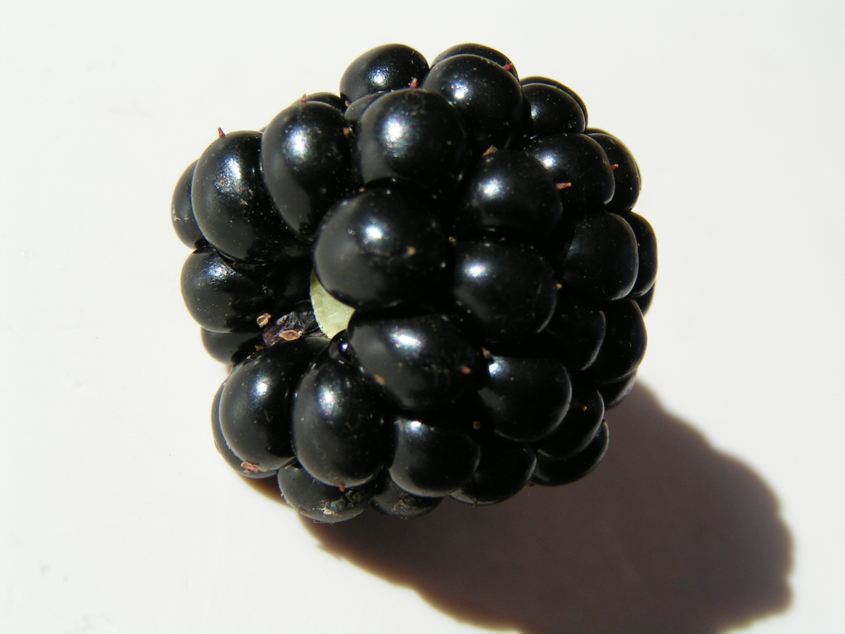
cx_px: 422
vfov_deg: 23.3
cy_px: 317
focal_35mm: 63
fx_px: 1538
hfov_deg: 30.7
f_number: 5
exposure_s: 1/320
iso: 50
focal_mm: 9.7
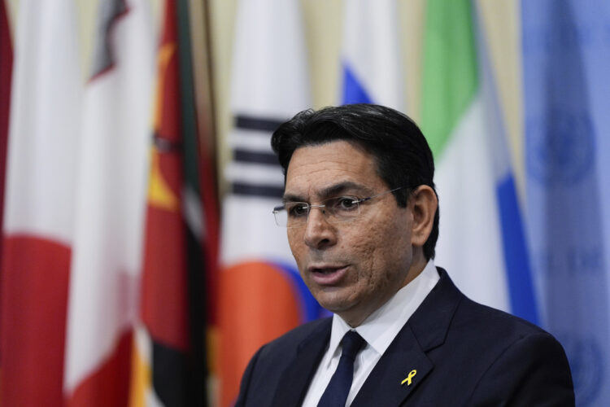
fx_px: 3389
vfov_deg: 6.9
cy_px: 204
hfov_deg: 10.3
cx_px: 305
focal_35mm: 200
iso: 2000
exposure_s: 1/500
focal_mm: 200
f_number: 2.8
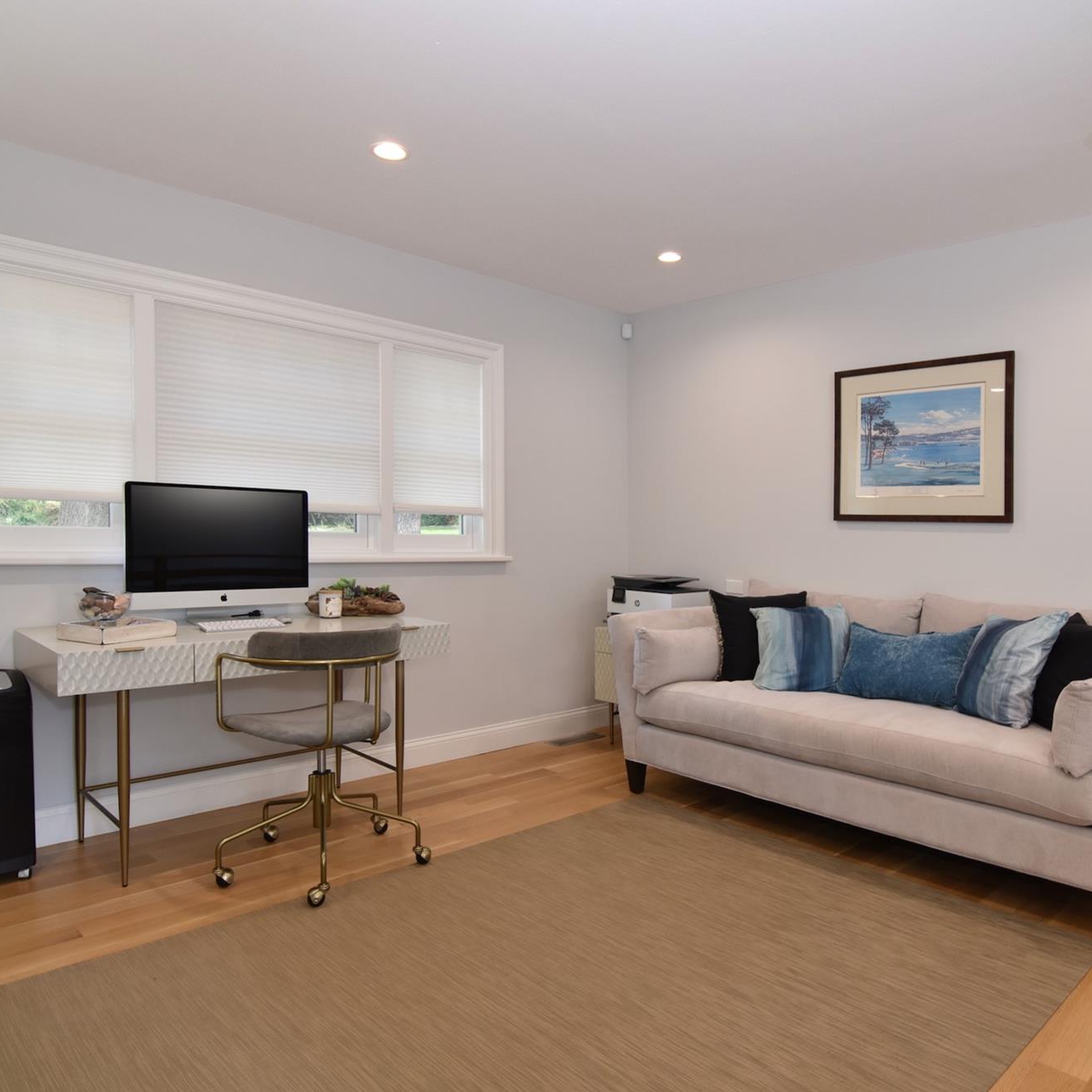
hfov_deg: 69.8
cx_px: 649
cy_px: 548
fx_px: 773
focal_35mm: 22
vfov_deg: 70.5
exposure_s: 1/100
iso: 640
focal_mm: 11
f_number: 8
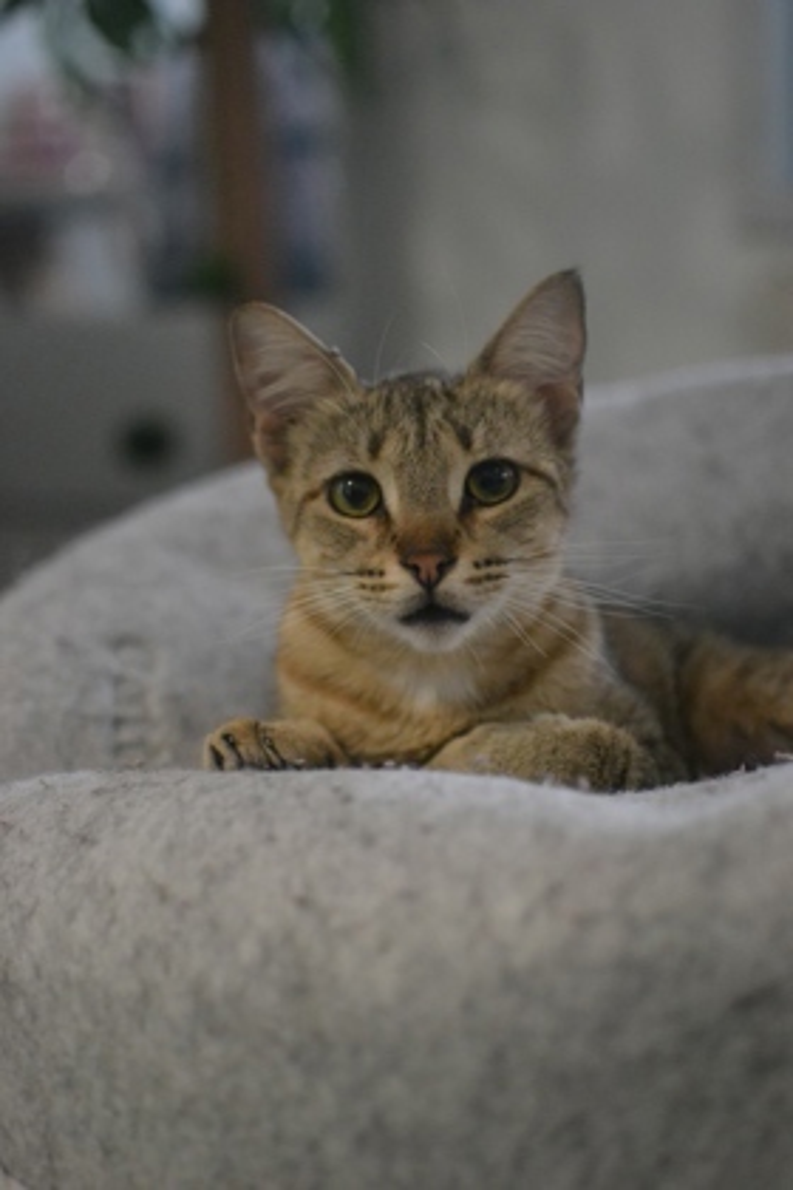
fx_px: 1735
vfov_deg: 37.9
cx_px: 396
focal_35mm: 52
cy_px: 595
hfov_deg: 25.8
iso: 2800
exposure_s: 1/500
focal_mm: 35
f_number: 2
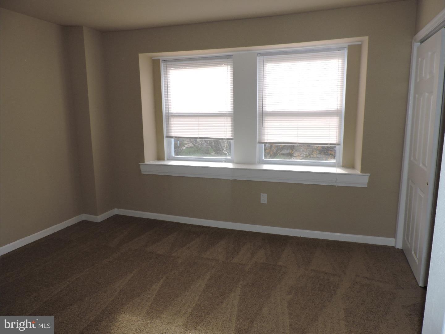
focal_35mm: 24
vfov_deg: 56.8
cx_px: 222
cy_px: 167
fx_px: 309
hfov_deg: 71.6
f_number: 3
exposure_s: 1/125
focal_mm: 4.3
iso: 100
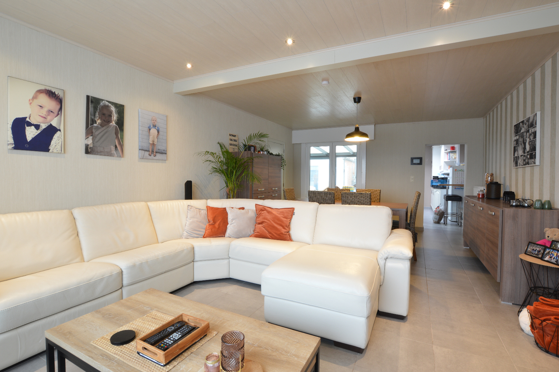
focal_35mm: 16
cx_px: 280
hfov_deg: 95.0
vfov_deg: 72.0
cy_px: 186
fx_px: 256
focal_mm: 11
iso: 100
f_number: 11
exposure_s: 2.5
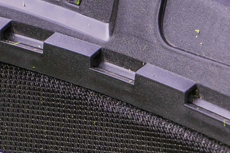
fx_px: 3297
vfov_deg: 2.7
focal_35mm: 516
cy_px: 215
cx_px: 423
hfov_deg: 4.0
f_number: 2.8
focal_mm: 70
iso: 160
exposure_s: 1/80
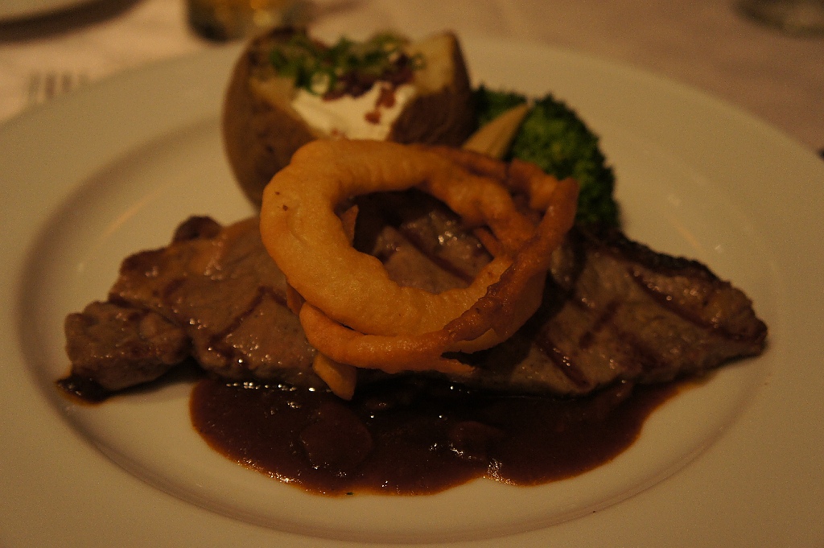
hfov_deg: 49.6
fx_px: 892
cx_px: 412
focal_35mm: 39
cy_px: 274
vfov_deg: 34.2
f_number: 4
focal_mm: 26
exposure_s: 1/40
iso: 1000
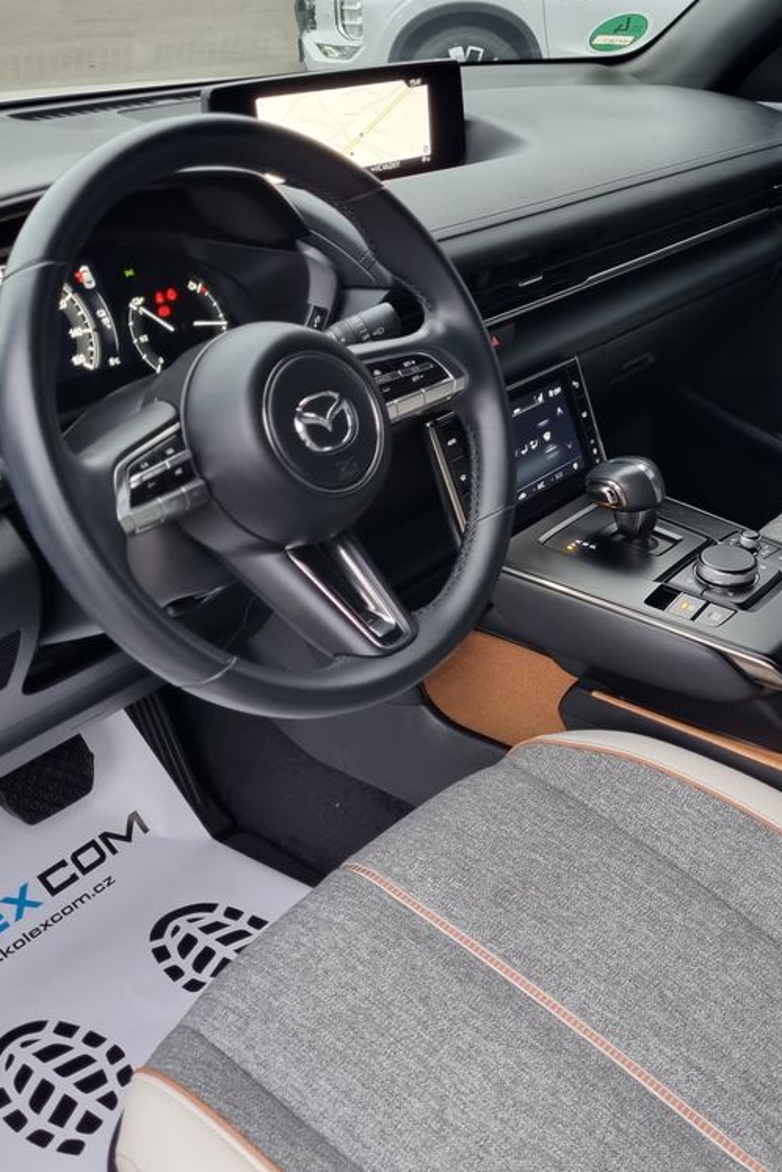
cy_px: 597
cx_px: 542
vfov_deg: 51.9
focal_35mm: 37
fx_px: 1205
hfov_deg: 35.5
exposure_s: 1/43
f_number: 1.8
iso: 250
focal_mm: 5.4
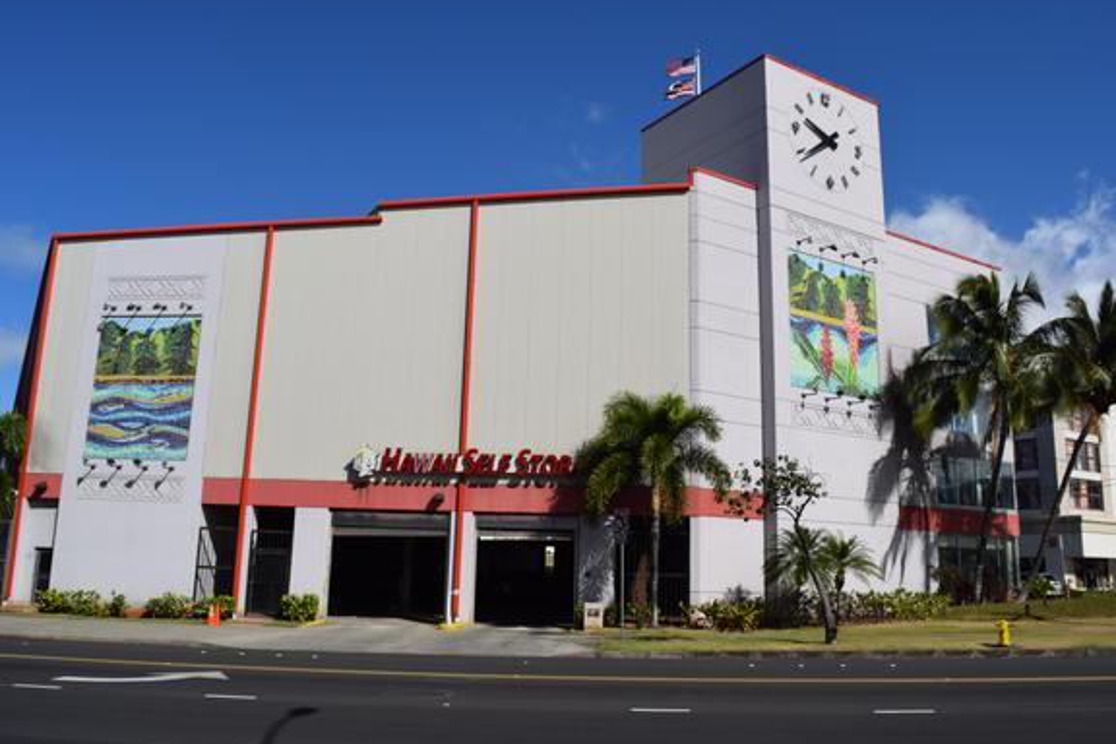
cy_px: 376
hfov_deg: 63.6
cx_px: 538
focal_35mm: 29
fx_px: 899
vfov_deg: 45.0
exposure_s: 1/800
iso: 200
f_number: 9
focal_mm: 18
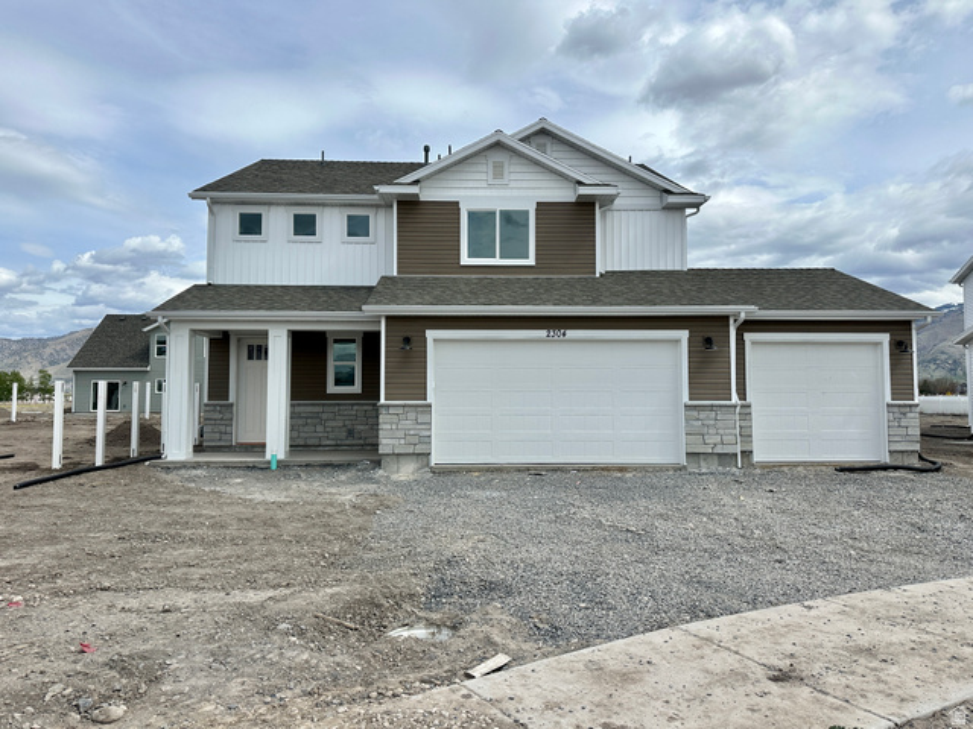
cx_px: 486
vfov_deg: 56.8
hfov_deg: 71.6
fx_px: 675
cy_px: 364
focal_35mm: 24
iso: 80
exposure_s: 1/6623
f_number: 1.78
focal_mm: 6.86
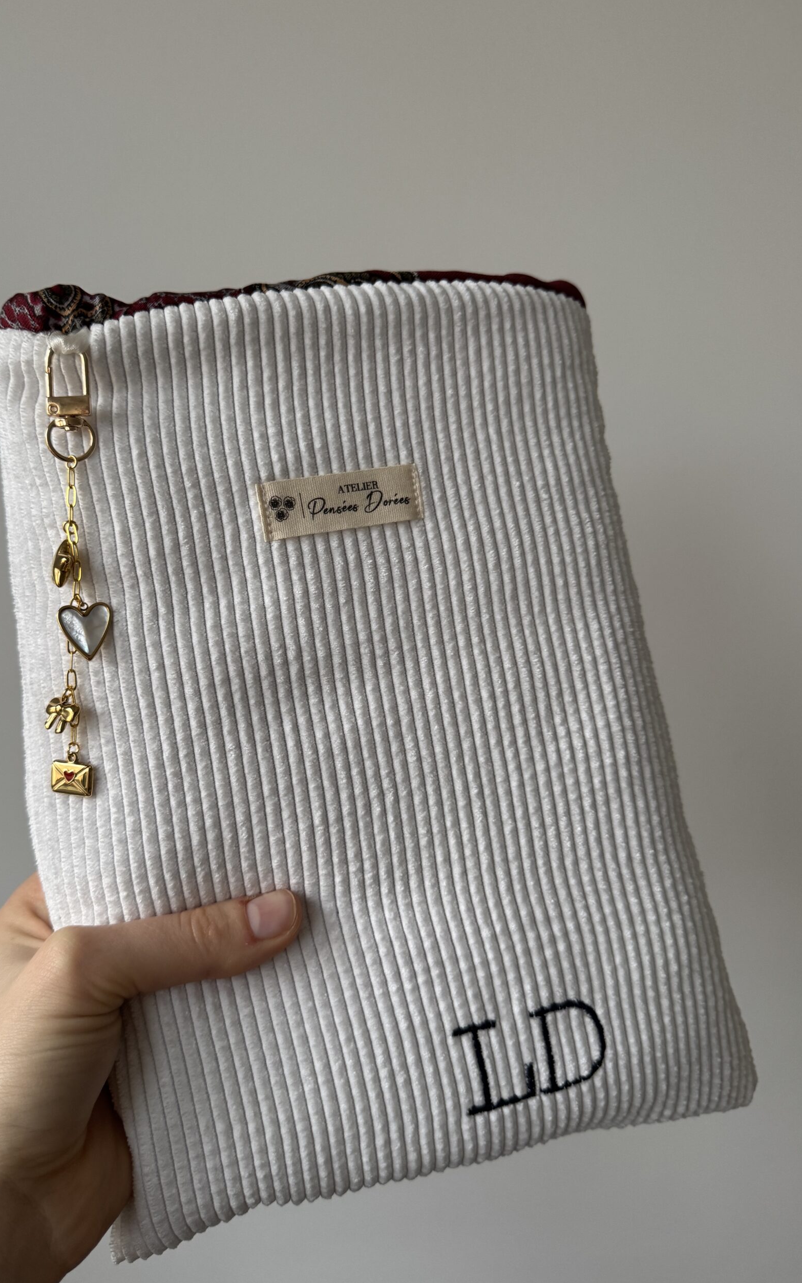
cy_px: 629
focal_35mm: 26
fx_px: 909
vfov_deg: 70.4
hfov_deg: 47.5
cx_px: 354
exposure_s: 1/96
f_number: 1.78
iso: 200
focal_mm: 6.76
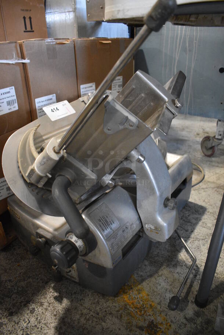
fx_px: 252
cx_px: 112
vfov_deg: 67.3
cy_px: 168
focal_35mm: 27
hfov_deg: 48.0
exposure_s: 1/125
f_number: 3.5
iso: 2800
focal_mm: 18
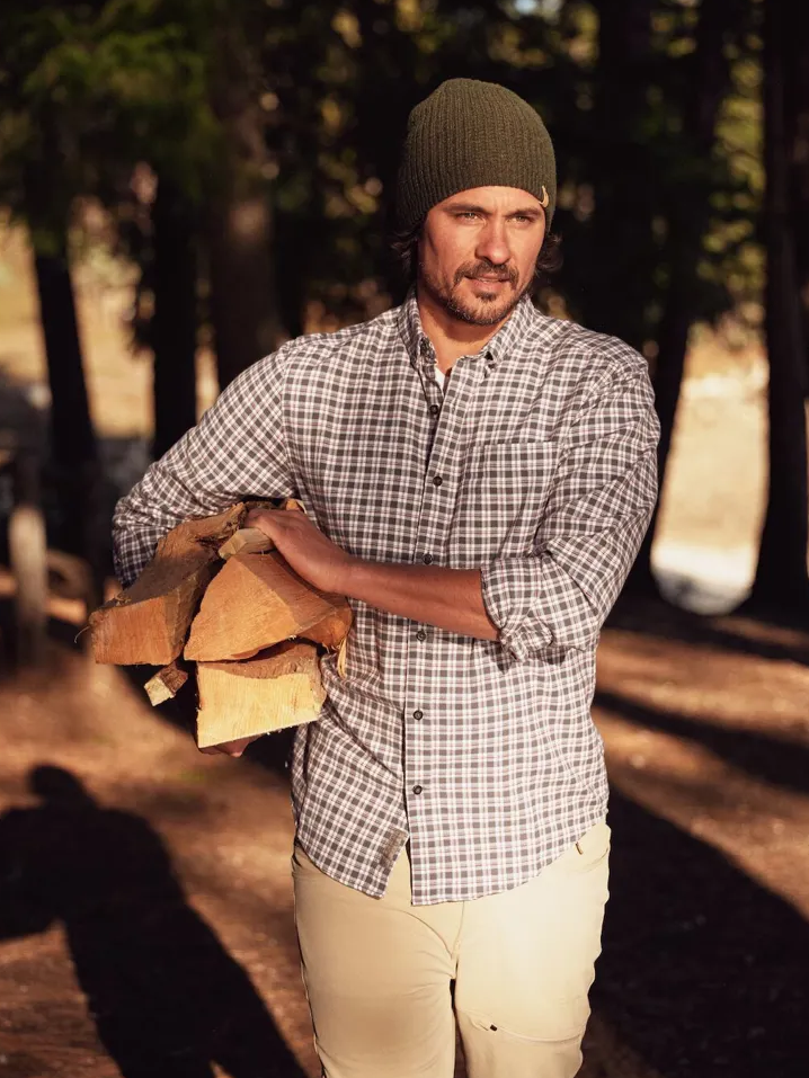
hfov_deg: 16.8
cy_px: 532
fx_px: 2742
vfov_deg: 22.3
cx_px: 375
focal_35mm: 88
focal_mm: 100
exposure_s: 1/2000
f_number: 4.5
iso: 400
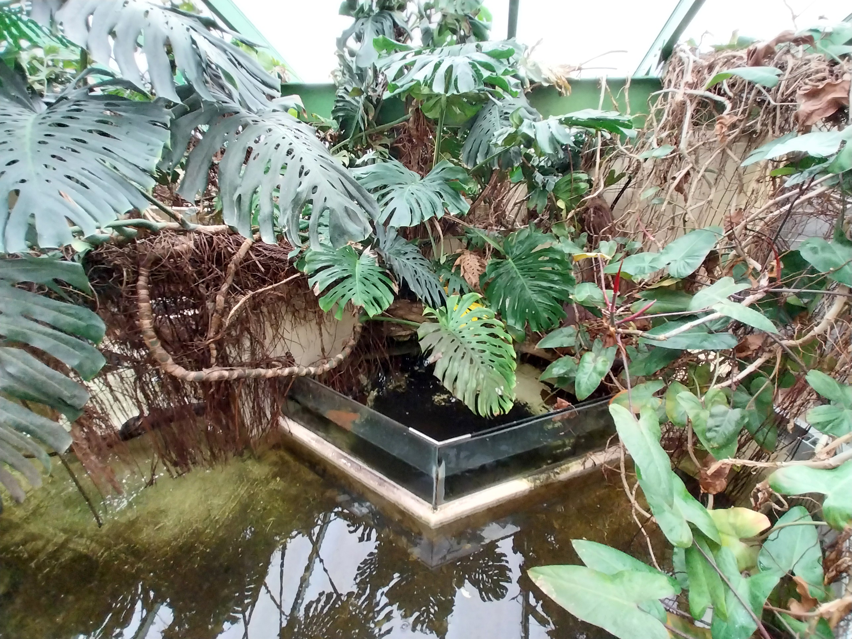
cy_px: 320
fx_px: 320
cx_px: 426
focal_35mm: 13
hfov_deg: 106.2
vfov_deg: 89.9
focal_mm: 1.13
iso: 200
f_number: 2.2
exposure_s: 1/50
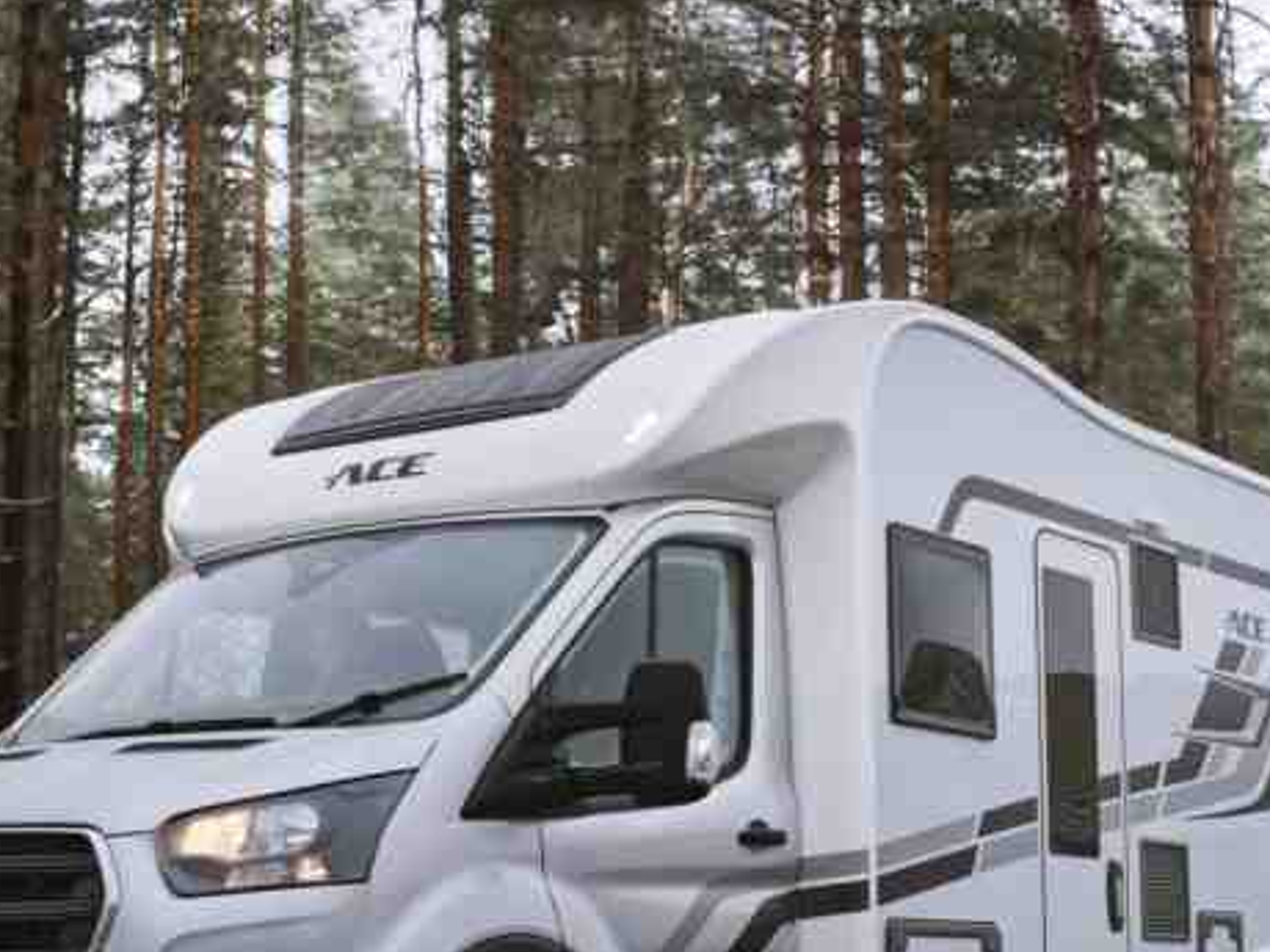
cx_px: 420
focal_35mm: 73
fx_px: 2678
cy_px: 640
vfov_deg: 20.1
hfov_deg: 26.5
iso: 500
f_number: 10
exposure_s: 1/80
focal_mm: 52.9
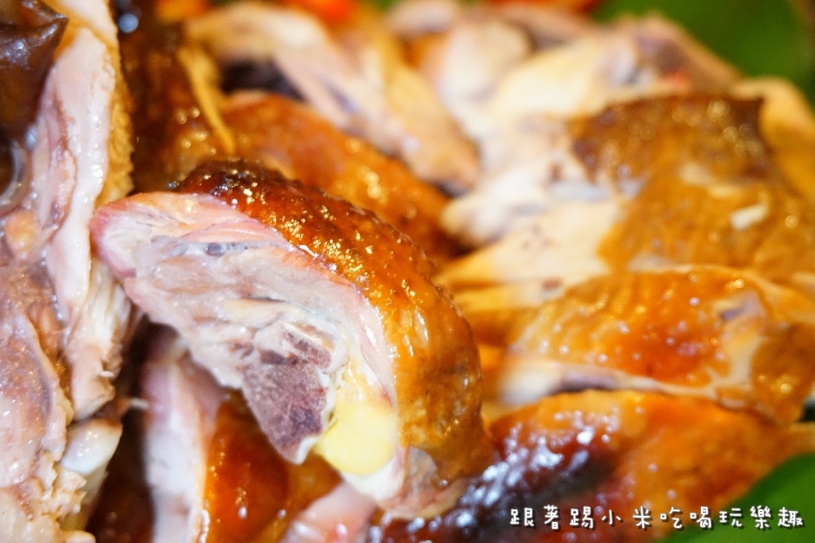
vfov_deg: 30.9
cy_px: 272
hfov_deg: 45.0
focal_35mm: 44
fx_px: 985
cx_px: 408
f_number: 4.5
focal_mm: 29
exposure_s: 1/50
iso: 3200
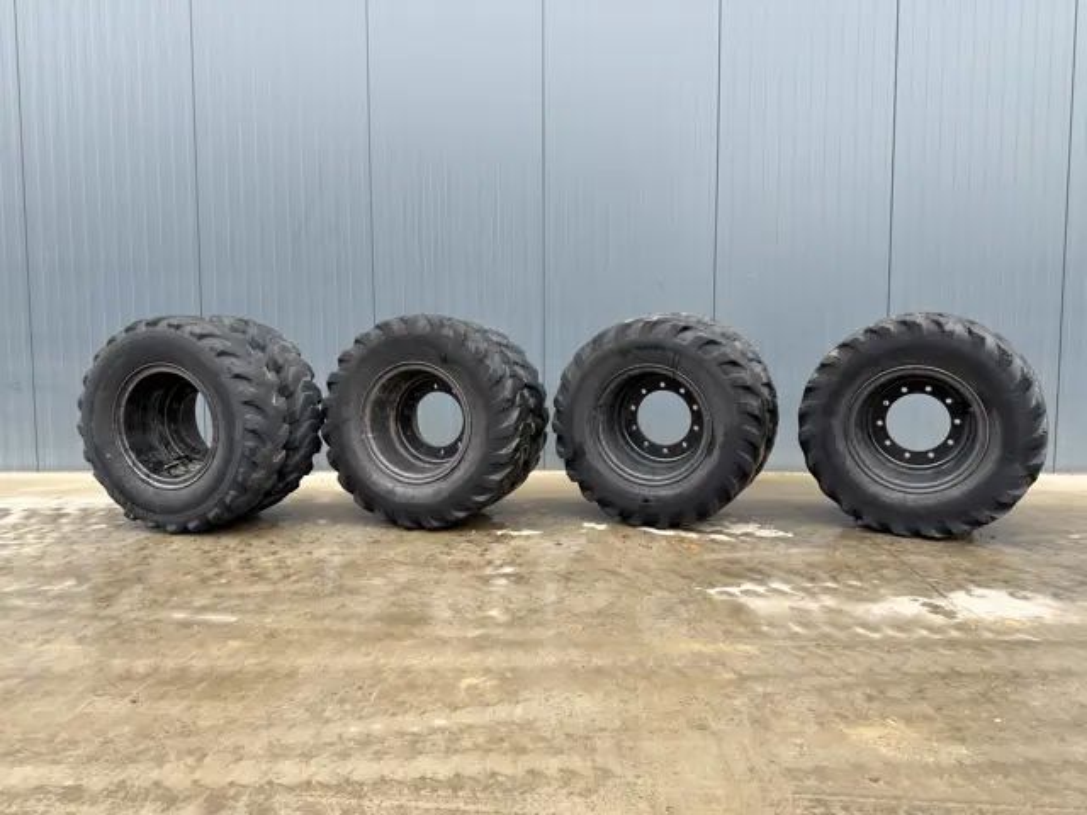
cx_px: 544
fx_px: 754
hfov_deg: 71.6
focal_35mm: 24
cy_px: 408
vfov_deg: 56.8
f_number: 1.78
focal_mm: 6.76
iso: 64
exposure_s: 1/252
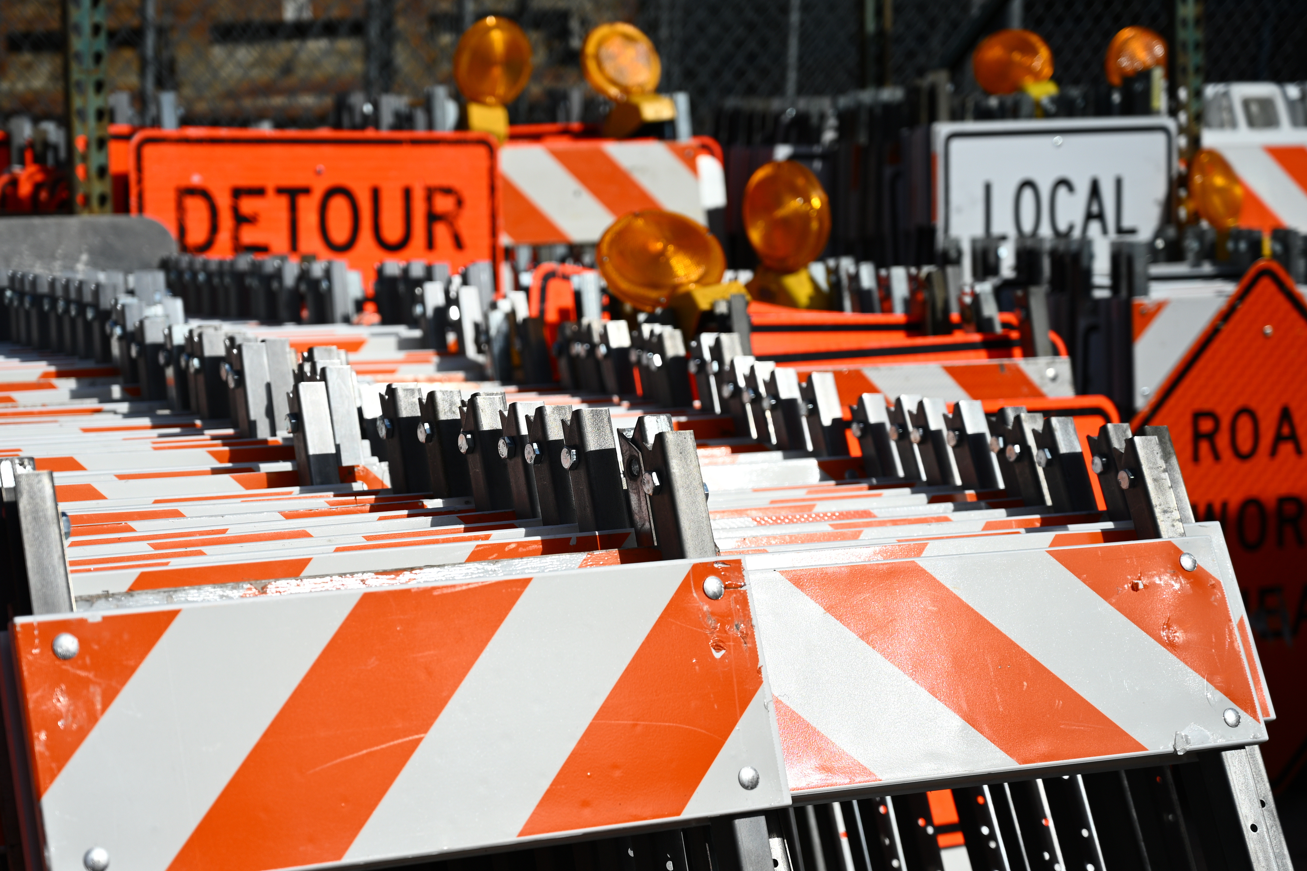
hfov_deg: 25.0
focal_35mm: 81
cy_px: 527
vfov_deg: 16.8
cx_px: 503
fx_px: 2941
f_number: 4
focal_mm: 63
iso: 100
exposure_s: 1/3200
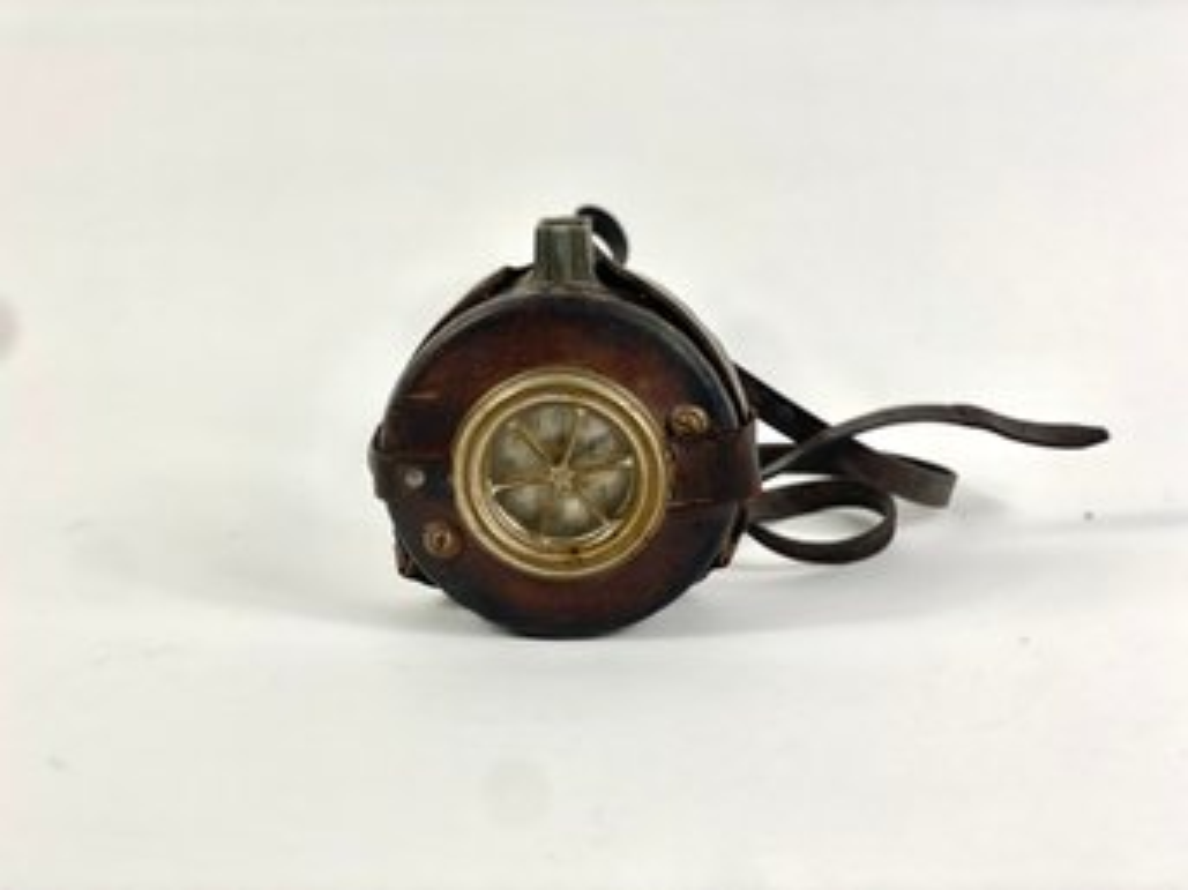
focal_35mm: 52
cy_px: 445
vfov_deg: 28.0
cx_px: 594
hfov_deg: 36.8
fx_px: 1784
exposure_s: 1/131
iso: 20
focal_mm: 6
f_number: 2
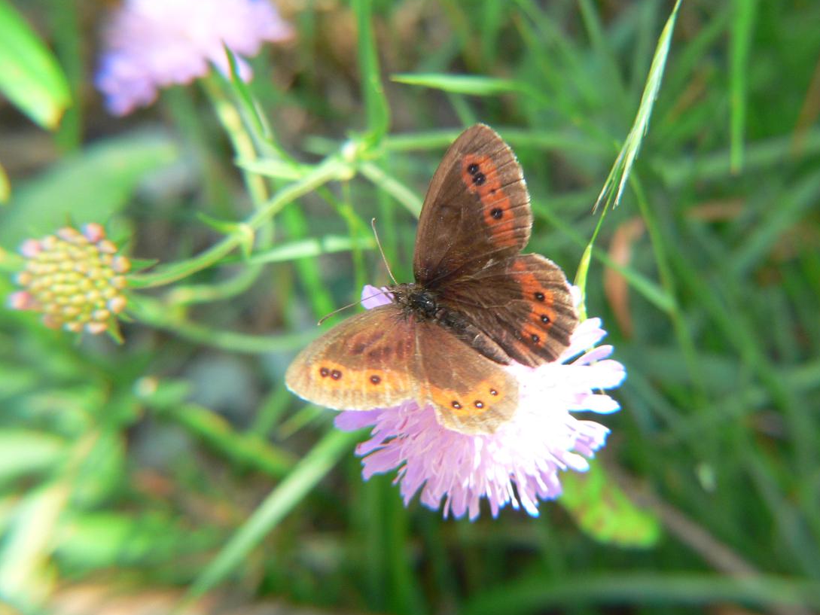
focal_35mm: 54
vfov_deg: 27.0
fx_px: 1279
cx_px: 451
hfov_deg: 35.5
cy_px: 297
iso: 150
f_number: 2.8
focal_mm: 8.2
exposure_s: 1/60
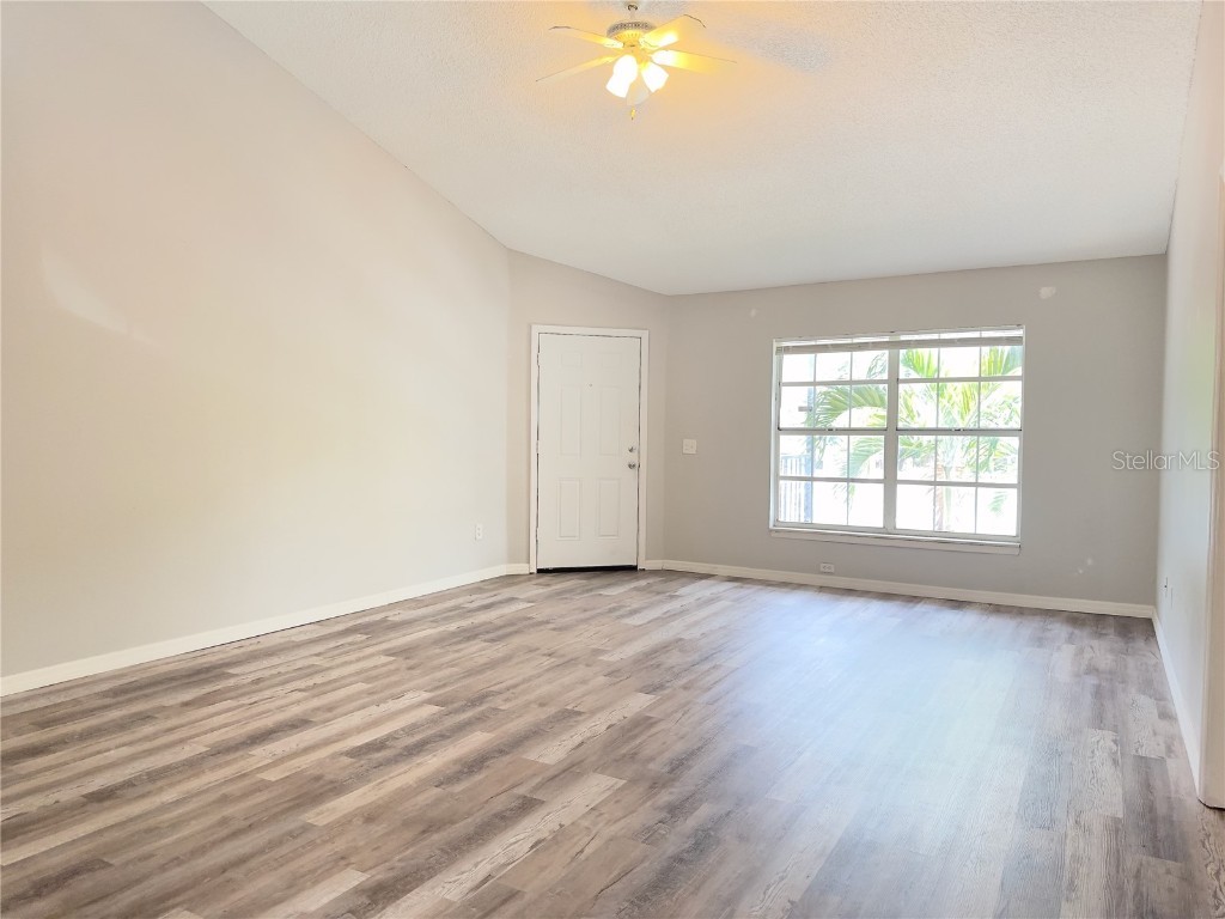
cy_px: 460
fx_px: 849
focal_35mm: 24
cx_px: 612
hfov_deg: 71.6
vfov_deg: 56.8
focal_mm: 6.86
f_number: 1.78
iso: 80
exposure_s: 1/134
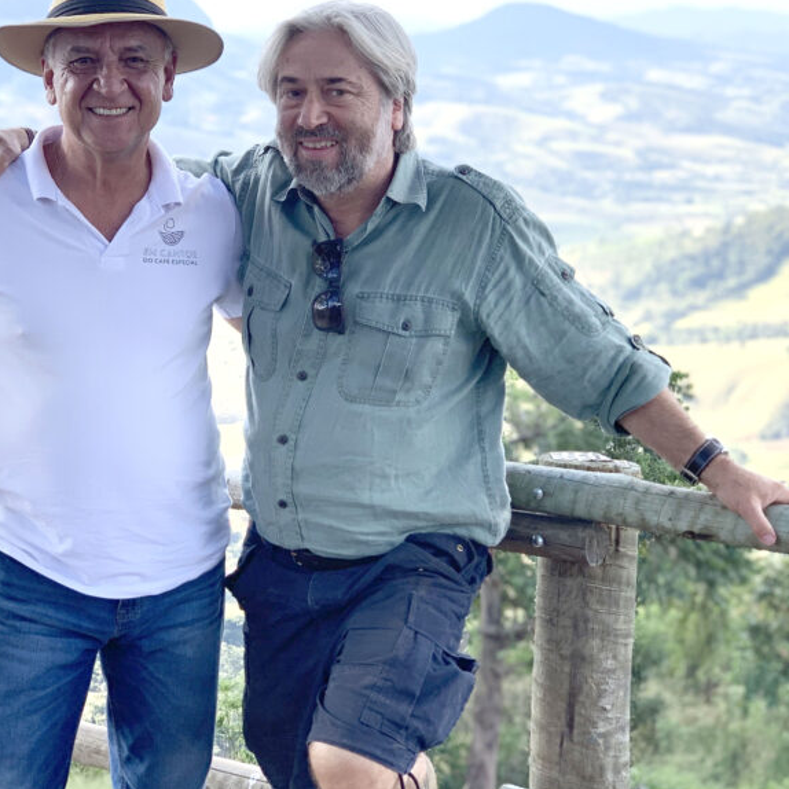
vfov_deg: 21.1
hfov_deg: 21.1
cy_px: 300
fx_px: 2115
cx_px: 283
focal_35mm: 82
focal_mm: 6
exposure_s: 1/174
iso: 16
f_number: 2.4
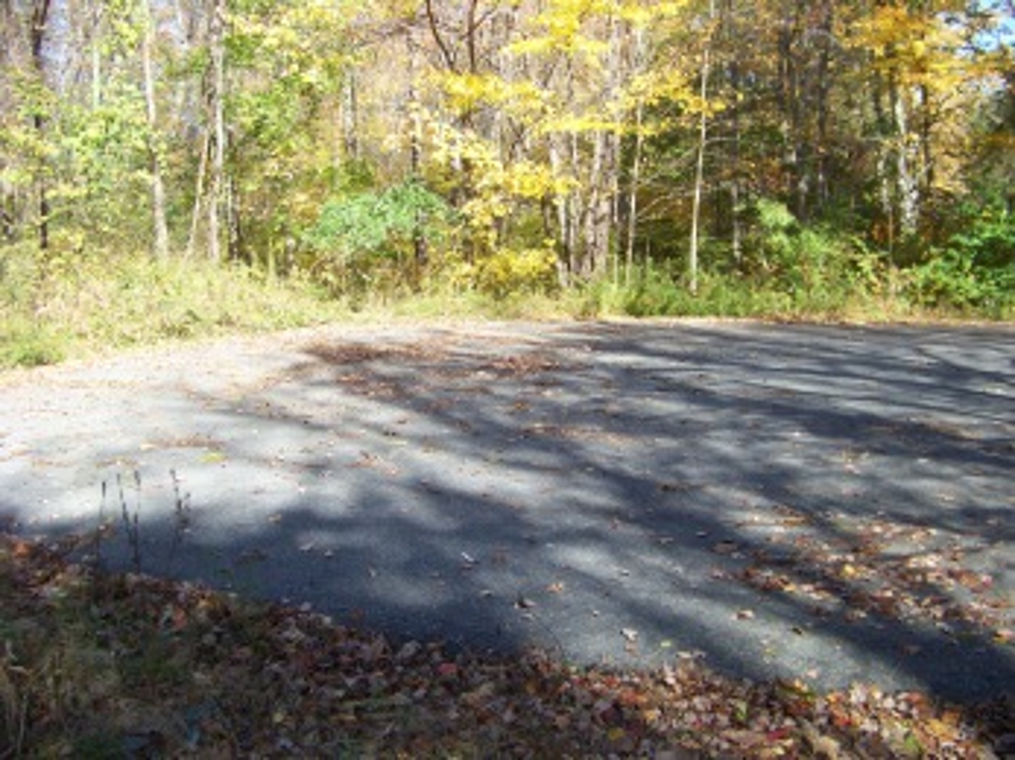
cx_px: 508
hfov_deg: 51.4
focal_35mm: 36
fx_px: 1055
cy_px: 380
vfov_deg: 39.6
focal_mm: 5.85
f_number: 2.8
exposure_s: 1/250
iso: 65
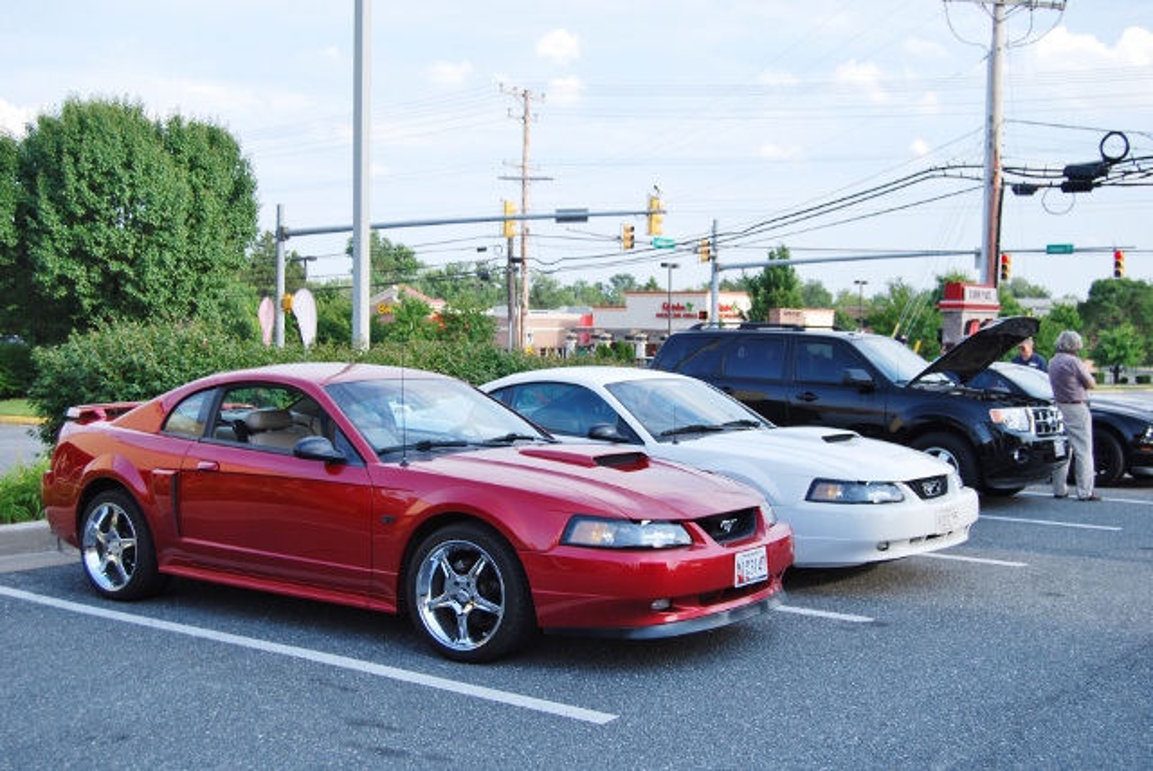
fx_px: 1250
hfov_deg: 49.5
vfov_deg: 34.3
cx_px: 576
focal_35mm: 39
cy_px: 386
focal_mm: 26
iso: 100
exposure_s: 1/160
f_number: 6.3
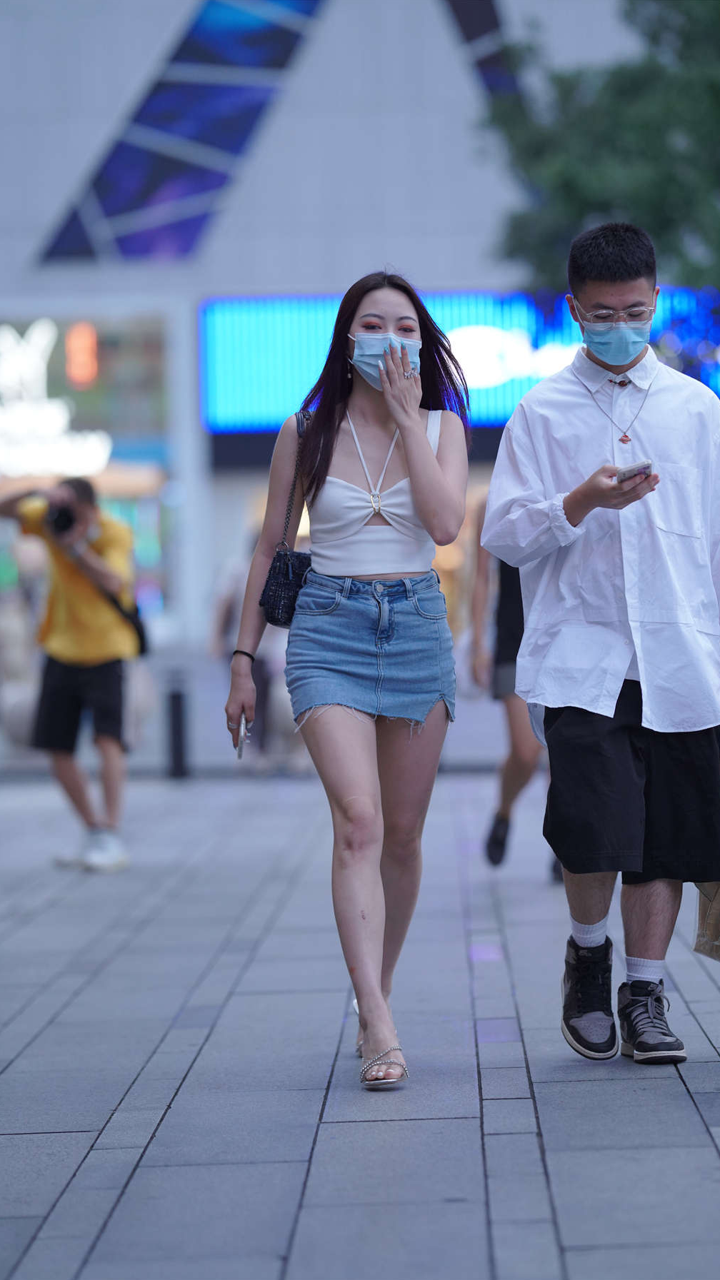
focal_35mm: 142
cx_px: 421
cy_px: 641
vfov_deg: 15.1
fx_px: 4822
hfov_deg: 8.5
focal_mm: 135
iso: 800
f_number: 2.2
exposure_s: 1/500
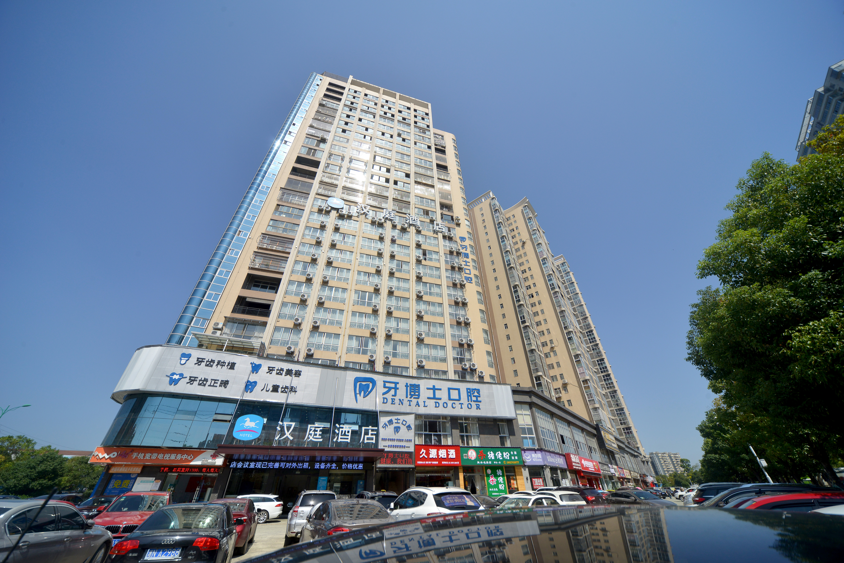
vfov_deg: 90.0
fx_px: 281
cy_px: 282
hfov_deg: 112.6
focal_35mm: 12
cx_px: 422
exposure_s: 1/640
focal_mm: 12
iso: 200
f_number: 8
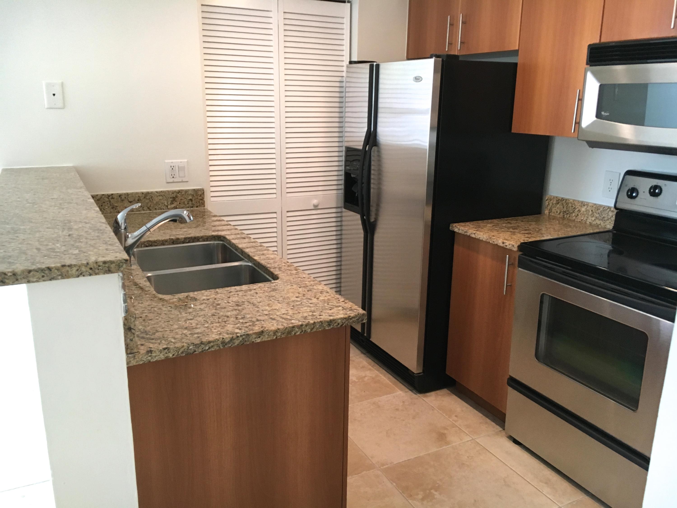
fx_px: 567
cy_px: 254
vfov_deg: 48.2
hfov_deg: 61.7
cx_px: 338
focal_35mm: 29
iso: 125
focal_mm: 4.15
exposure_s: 1/30
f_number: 2.2
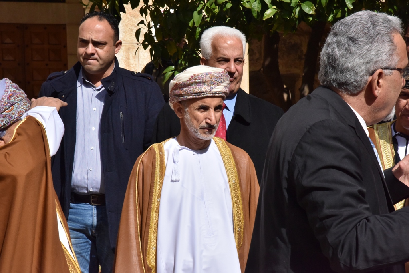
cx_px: 204
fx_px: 1193
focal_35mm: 105
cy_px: 136
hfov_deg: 19.5
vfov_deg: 13.0
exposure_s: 1/2000
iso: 2500
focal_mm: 105
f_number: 22
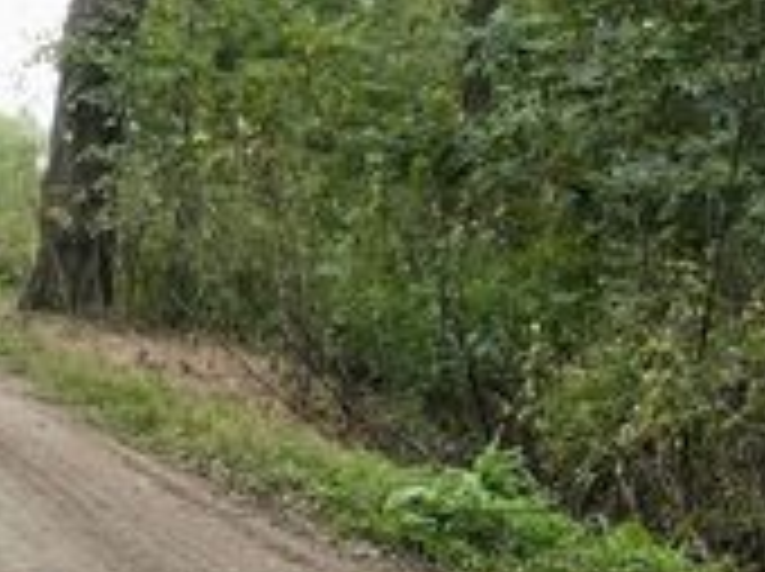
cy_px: 358
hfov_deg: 27.3
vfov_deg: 23.9
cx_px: -191
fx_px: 1346
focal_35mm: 61
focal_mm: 4.5
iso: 110
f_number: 2.8
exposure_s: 1/15
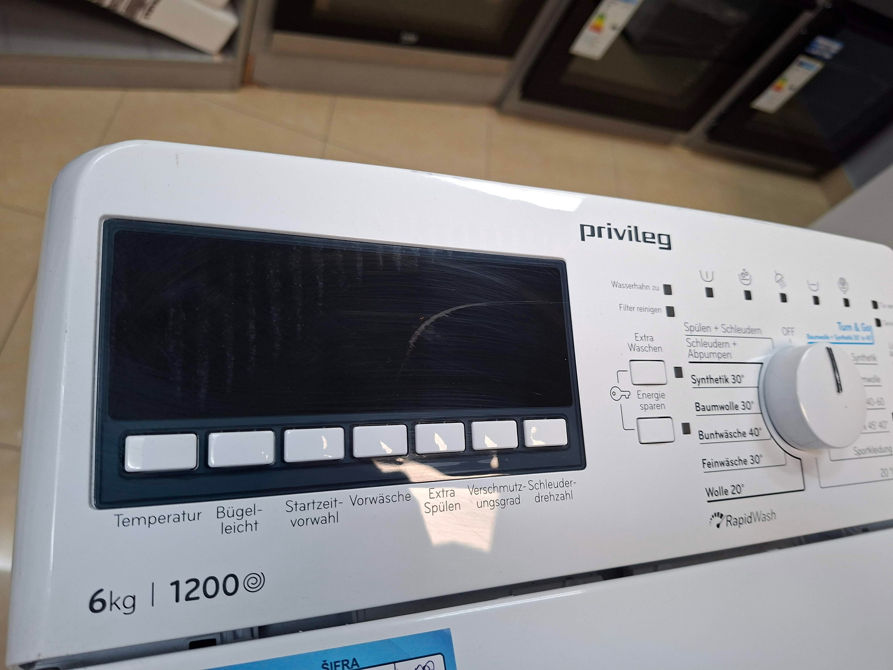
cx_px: 446
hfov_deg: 73.9
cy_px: 335
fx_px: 593
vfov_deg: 58.9
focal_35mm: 23
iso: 250
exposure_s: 1/100
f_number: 1.8
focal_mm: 5.54
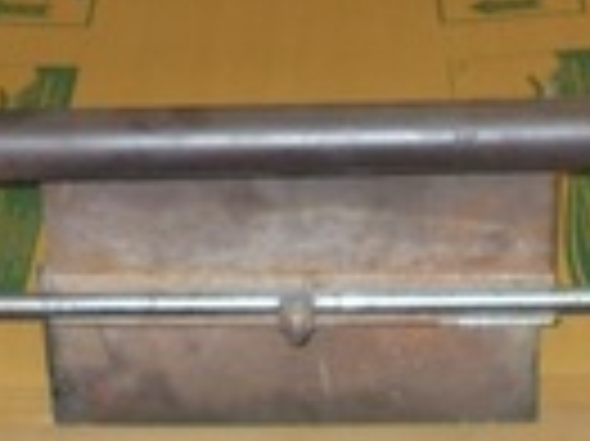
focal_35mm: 99
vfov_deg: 14.2
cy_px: -155
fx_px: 1686
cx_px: 306
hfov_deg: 19.9
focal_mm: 4.6
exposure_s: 1/25
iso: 320
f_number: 3.2
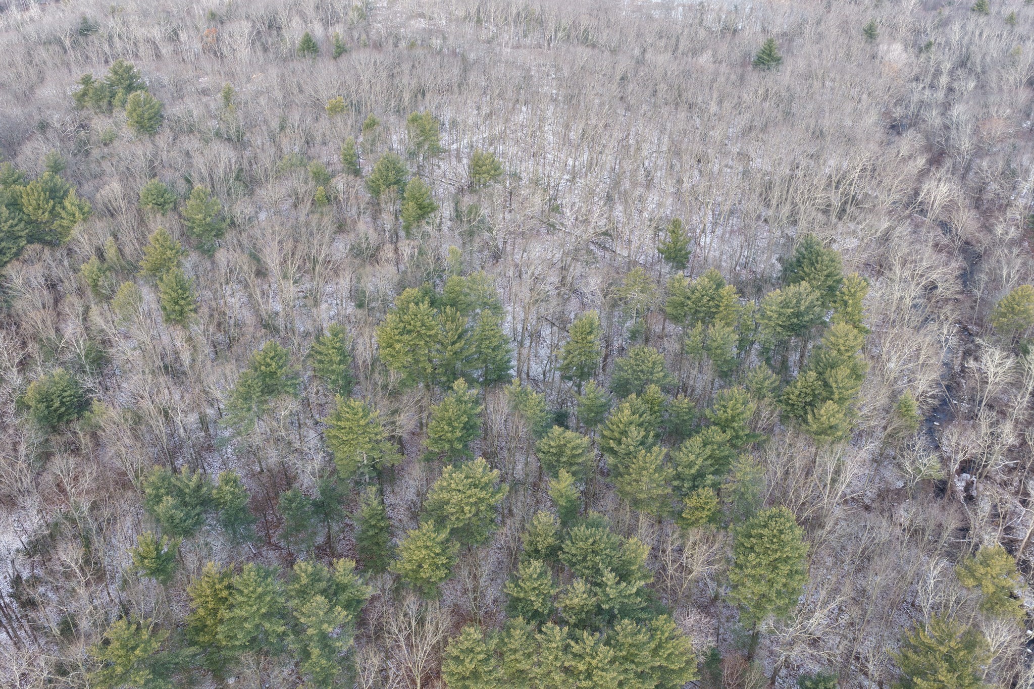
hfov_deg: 65.5
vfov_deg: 46.4
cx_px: 517
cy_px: 344
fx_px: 804
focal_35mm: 28
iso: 100
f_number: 2.8
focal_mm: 14.45
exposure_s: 1/80
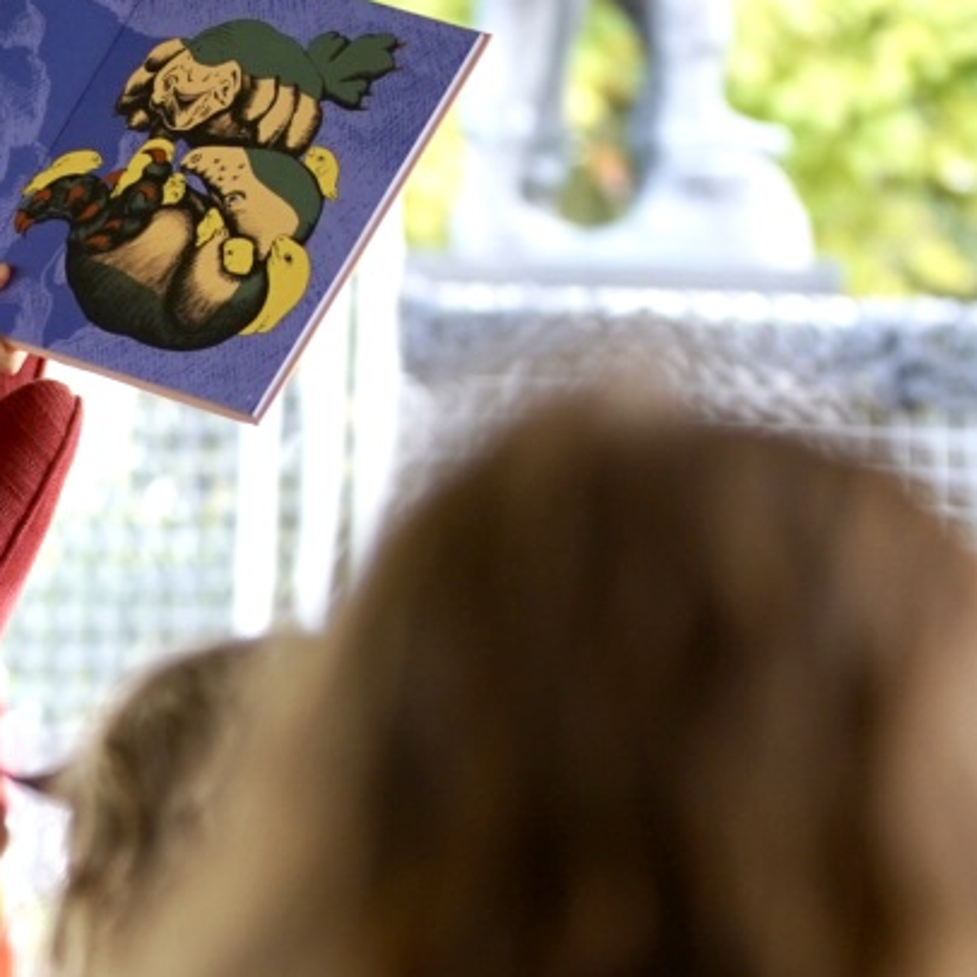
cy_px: 650
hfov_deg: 6.8
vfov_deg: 6.9
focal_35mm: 254
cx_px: -180
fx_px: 8111
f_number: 2.8
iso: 500
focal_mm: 75
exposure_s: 1/250
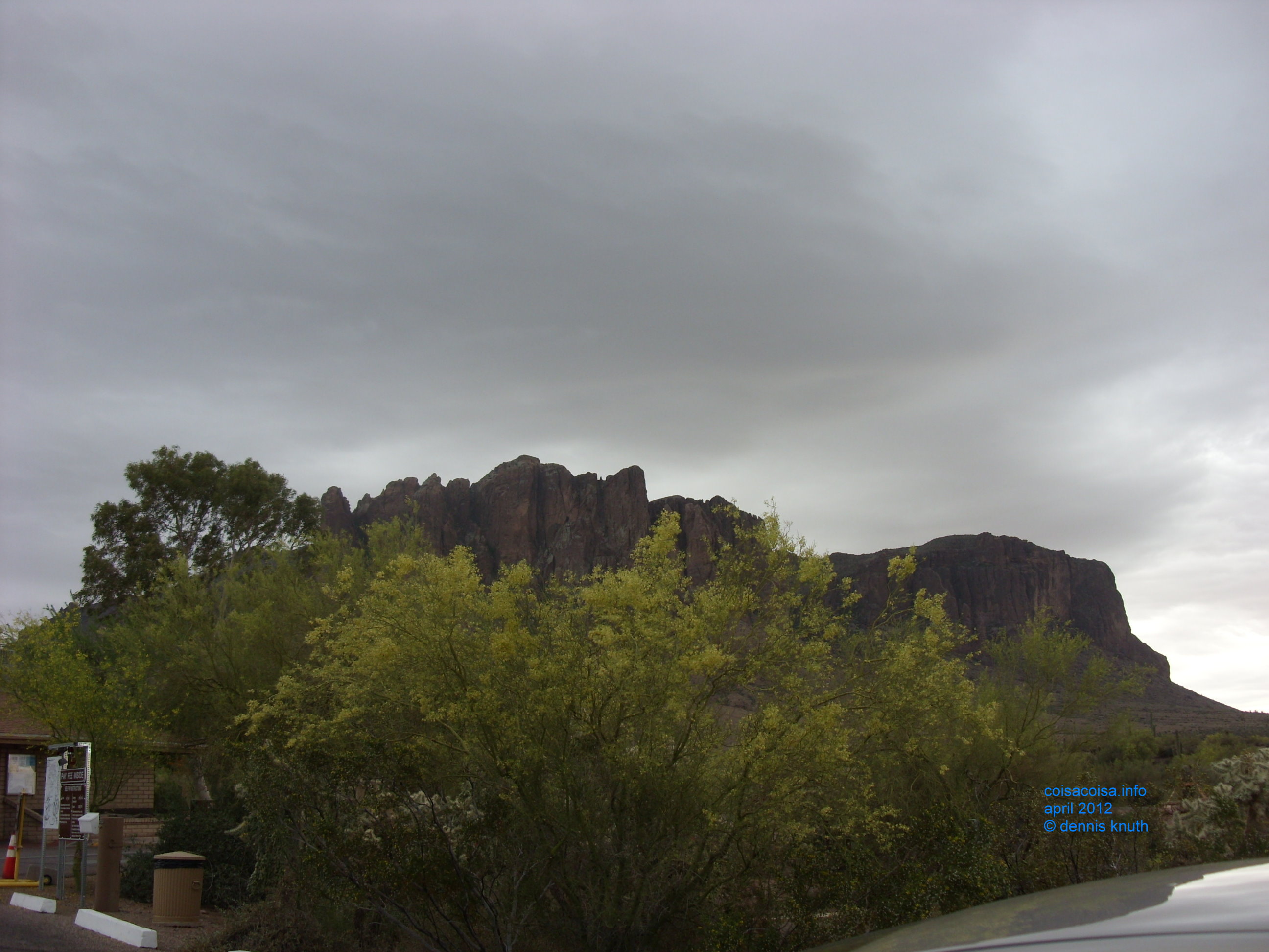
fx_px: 1393
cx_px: 634
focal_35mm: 38
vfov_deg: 37.7
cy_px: 476
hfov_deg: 49.0
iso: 50
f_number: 2.8
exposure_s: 1/184
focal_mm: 6.3
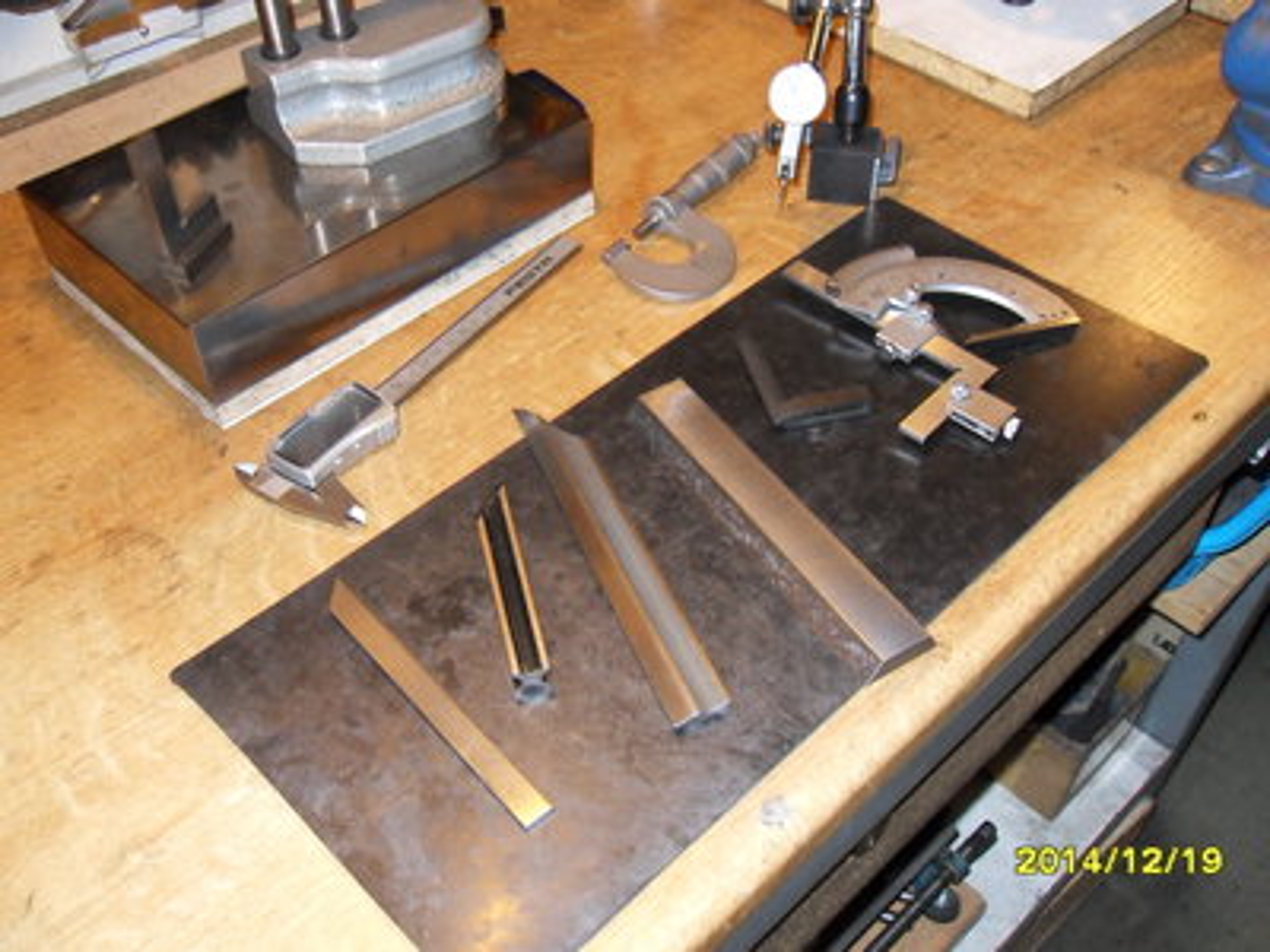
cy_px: 476
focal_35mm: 35
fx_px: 1284
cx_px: 635
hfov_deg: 52.6
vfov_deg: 40.7
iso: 400
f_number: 3.5
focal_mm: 6.3
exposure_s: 1/45
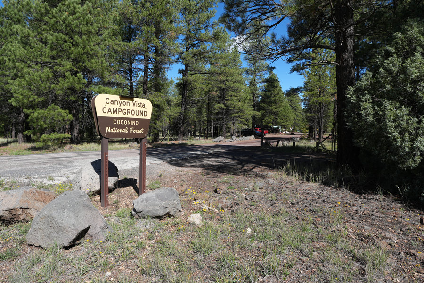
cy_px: 142
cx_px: 212
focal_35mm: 22
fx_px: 265
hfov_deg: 77.3
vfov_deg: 56.1
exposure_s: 1/400
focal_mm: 15
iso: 100
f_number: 6.3
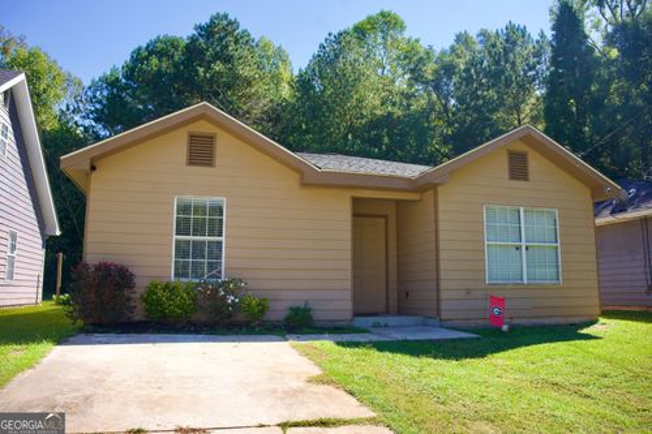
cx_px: 326
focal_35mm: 28
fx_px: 507
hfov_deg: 65.5
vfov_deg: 46.4
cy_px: 217
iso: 100
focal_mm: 28
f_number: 5
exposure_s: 1/250
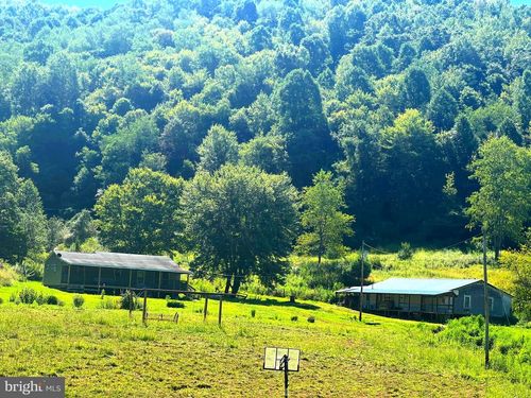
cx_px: 266
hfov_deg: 25.3
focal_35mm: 77
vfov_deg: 19.1
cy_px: 199
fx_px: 1181
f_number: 2.8
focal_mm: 9
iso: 32
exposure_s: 1/339
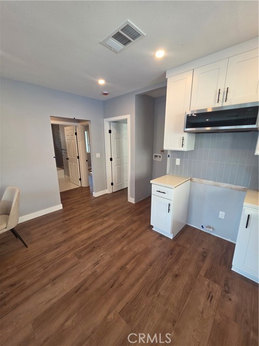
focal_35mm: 13
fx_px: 130
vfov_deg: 106.2
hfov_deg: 89.9
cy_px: 173
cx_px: 130
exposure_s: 1/120
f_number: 1.9
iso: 125
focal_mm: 2.2
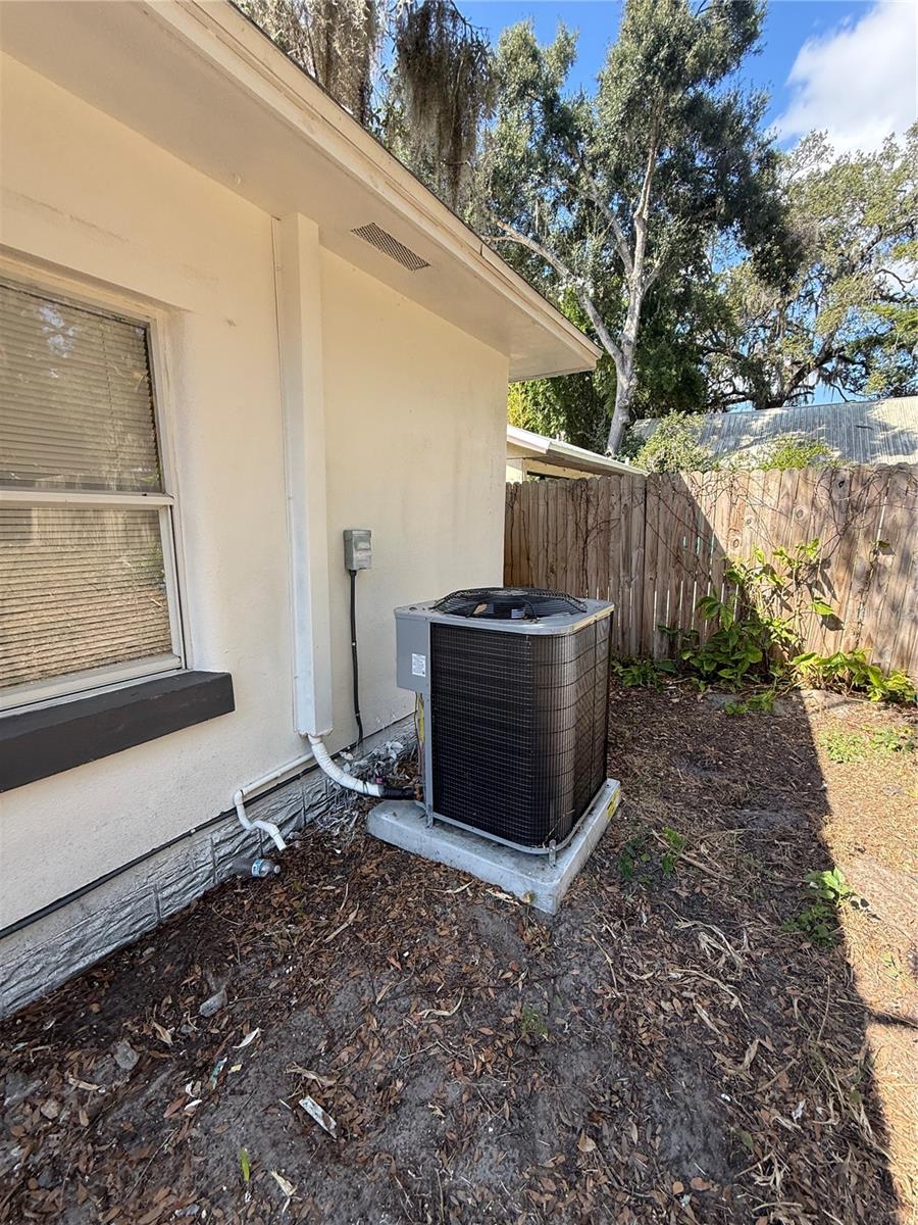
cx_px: 459
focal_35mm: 14
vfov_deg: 102.1
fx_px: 495
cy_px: 612
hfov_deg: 85.7
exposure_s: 1/293
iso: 50
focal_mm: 2.22
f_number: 2.2
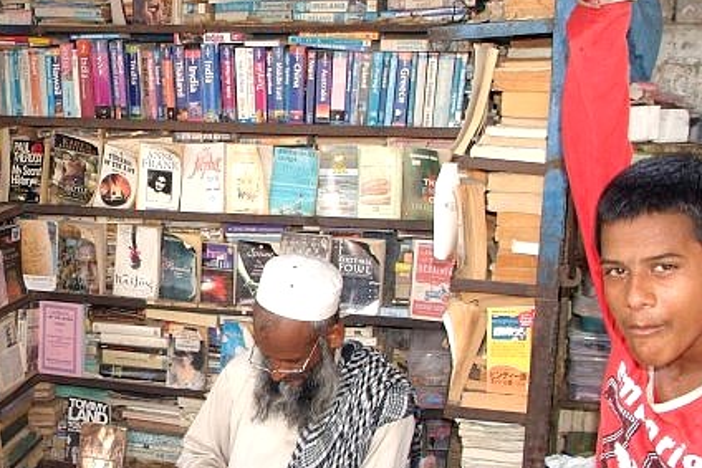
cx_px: 147
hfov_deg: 37.6
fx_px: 995
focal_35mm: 51
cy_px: 340
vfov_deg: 26.2
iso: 400
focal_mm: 18
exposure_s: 1/125
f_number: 5.6
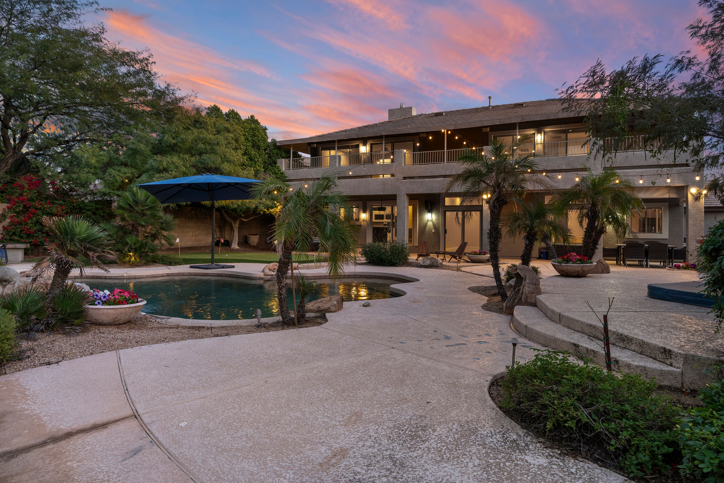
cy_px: 242
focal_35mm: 20
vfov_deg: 61.9
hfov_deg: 84.0
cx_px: 362
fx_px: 402
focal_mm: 20
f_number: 5.6
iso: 800
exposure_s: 1/30
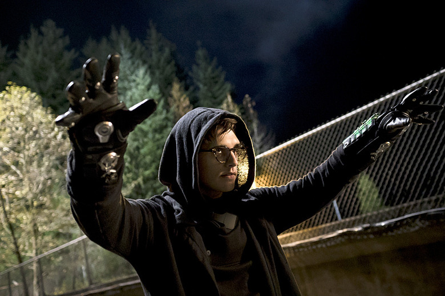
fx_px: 445
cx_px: 222
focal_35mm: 36
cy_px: 148
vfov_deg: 36.9
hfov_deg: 53.1
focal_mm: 24
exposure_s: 1/125
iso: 4000
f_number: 2.2
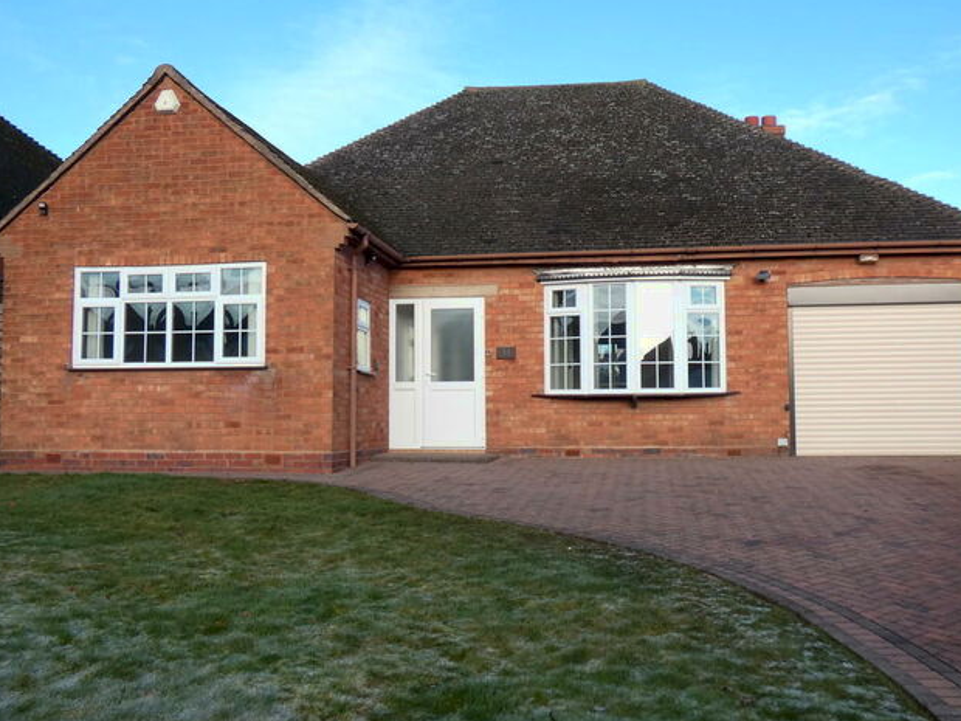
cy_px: 373
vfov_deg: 40.7
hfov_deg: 52.6
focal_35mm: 35
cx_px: 504
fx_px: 972
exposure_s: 1/320
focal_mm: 5.5
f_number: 3.3
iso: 80
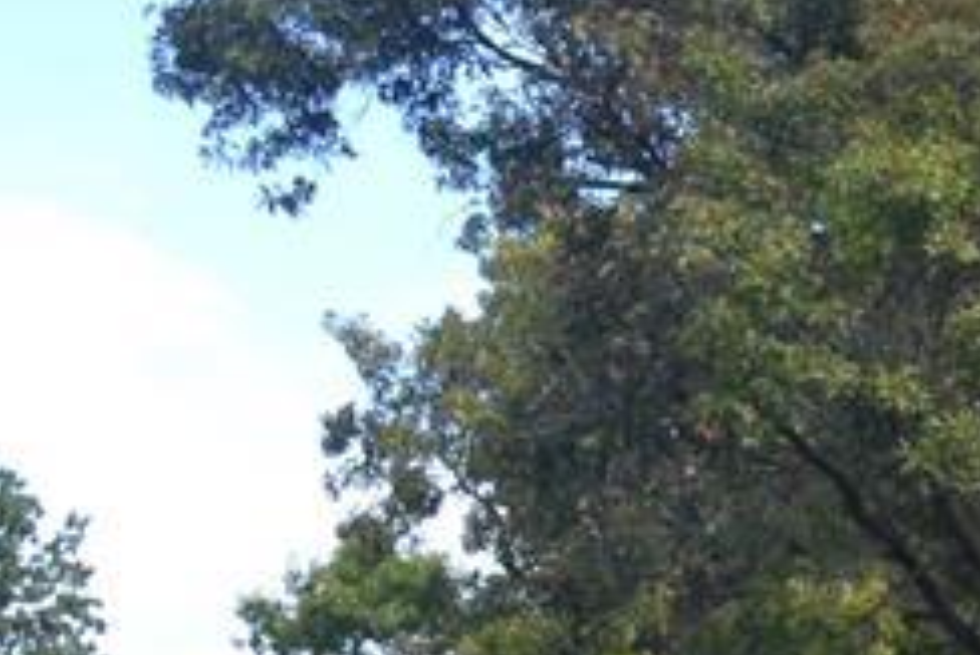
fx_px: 4358
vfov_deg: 8.4
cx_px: 1980
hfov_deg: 11.5
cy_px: 997
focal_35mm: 160
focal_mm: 24
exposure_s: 1/125
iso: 125
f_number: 5.6
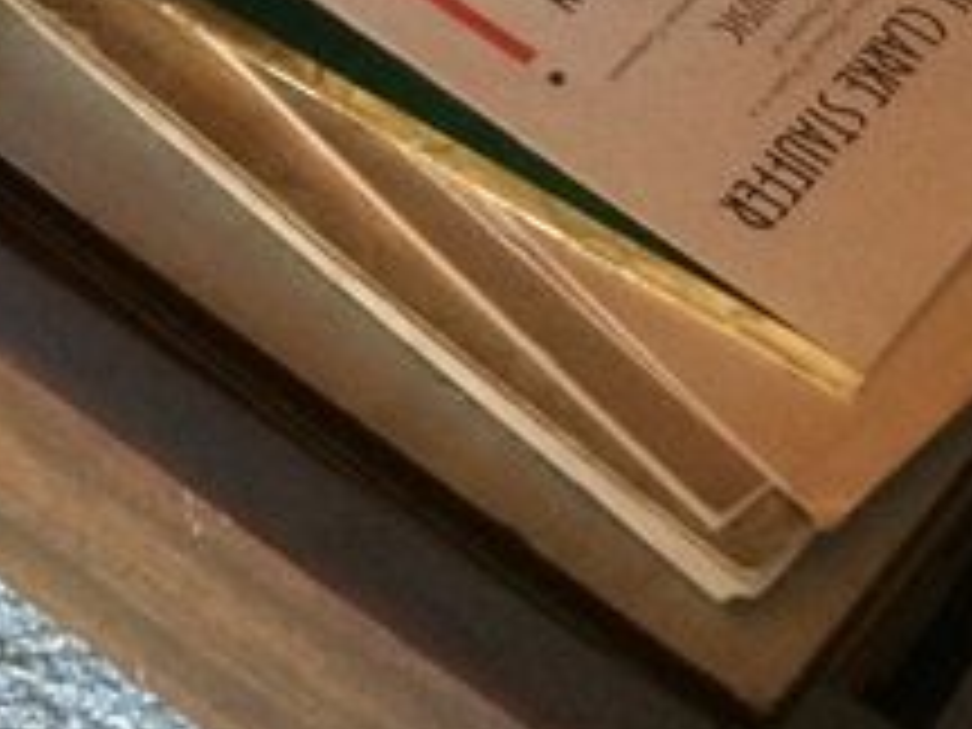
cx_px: 513
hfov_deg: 15.8
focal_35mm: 125
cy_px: -740
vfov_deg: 10.8
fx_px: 3510
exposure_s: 1/15
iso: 400
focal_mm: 4.12
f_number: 2.2
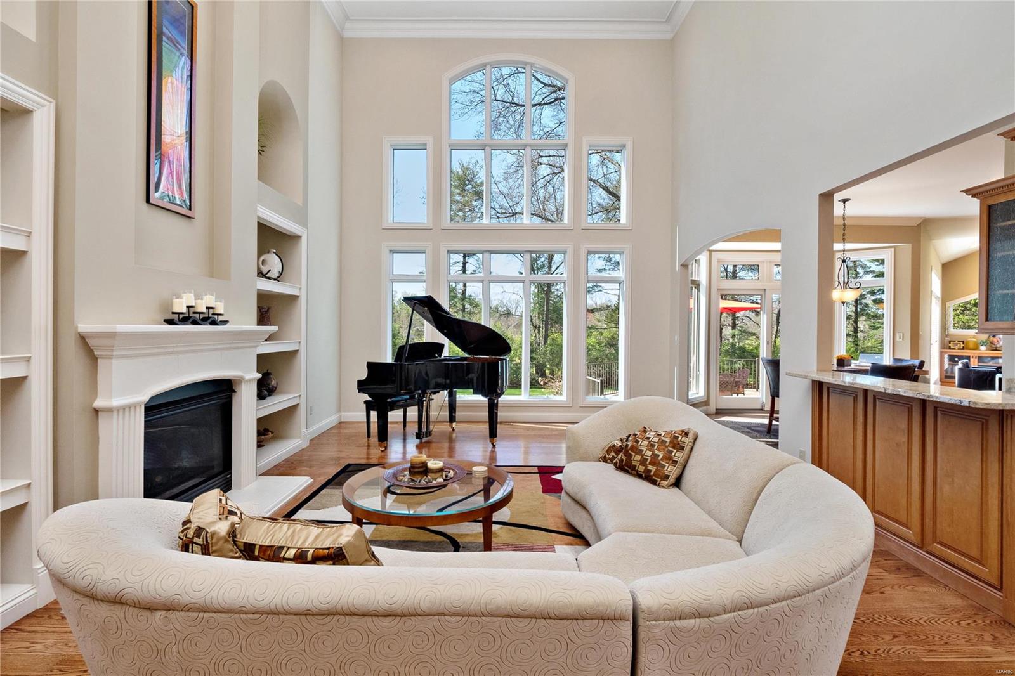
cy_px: 338
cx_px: 508
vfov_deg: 73.7
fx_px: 451
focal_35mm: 16
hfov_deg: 96.7
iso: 400
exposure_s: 1/100
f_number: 8
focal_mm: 8
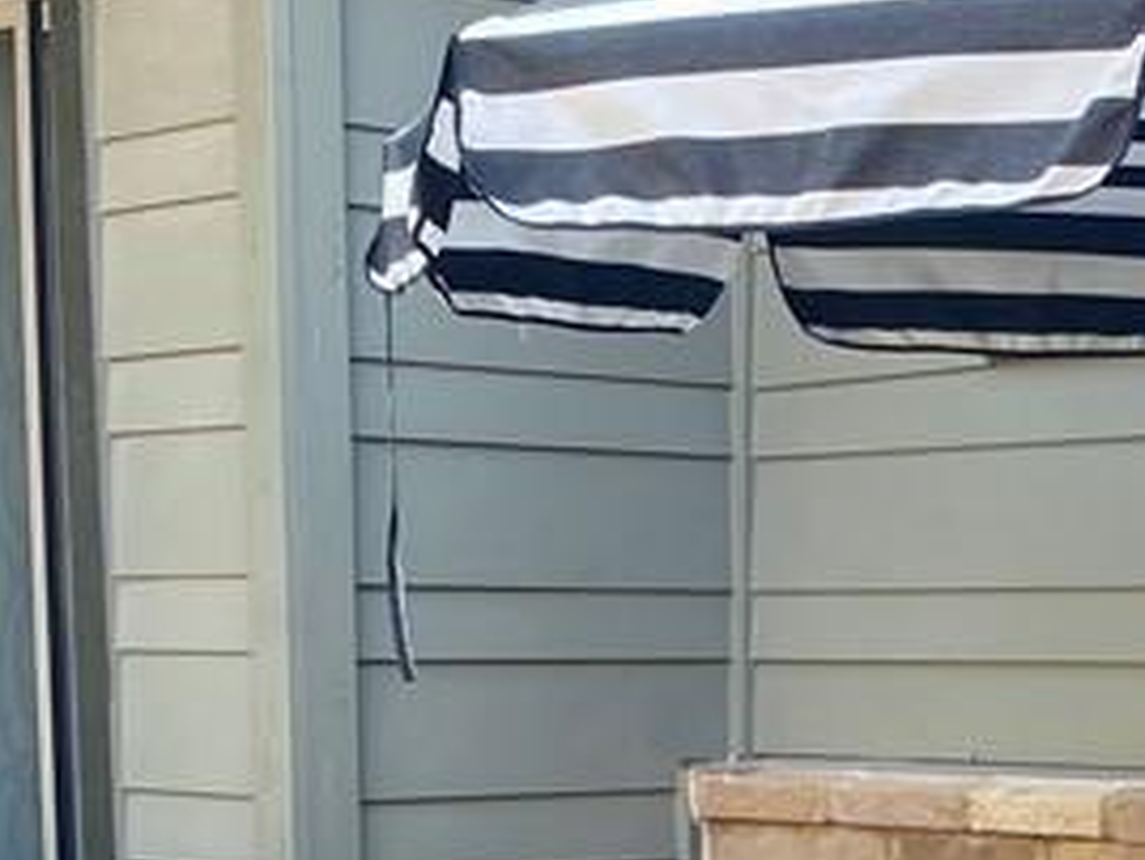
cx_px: 792
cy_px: 1247
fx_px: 3276
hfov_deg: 19.7
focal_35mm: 99
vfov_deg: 14.1
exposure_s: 1/121
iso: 40
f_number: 1.8
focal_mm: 4.25
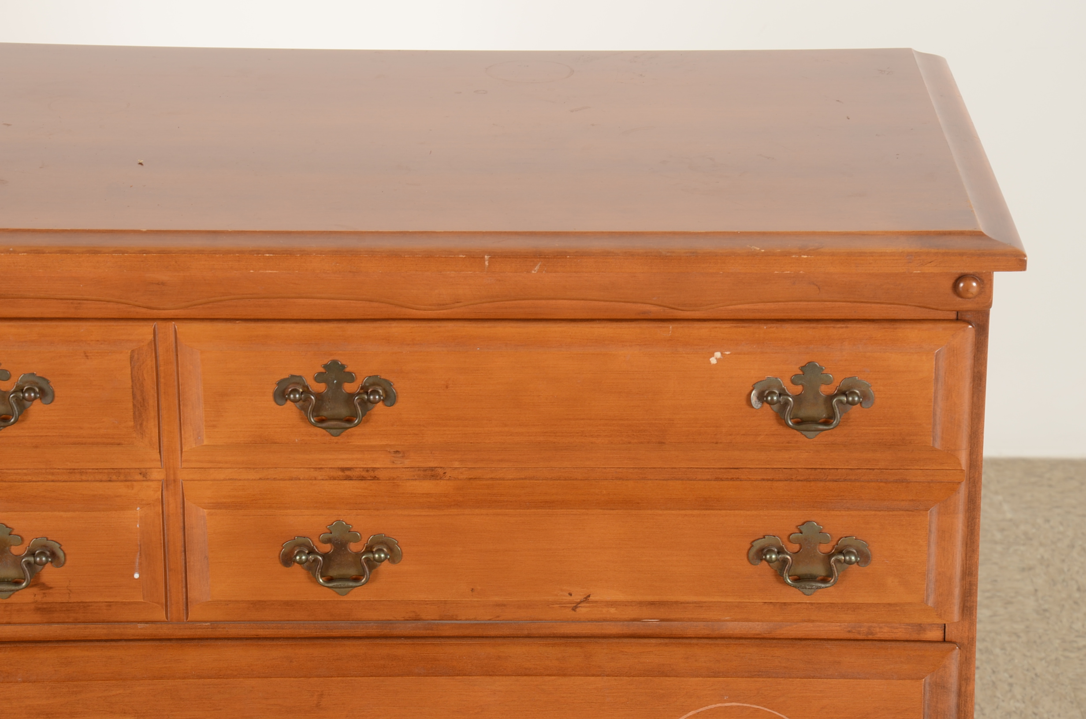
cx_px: 543
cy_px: 360
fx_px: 3387
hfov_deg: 18.2
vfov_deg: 12.1
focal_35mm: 112
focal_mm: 75
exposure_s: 1/125
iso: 125
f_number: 11
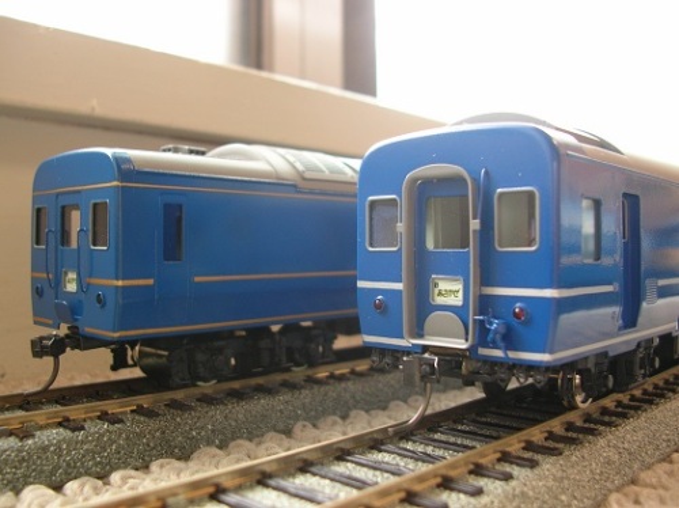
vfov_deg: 40.6
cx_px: 340
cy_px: 254
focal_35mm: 35
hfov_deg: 52.7
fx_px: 686
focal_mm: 5.8
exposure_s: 1/5.4
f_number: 2.8
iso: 50
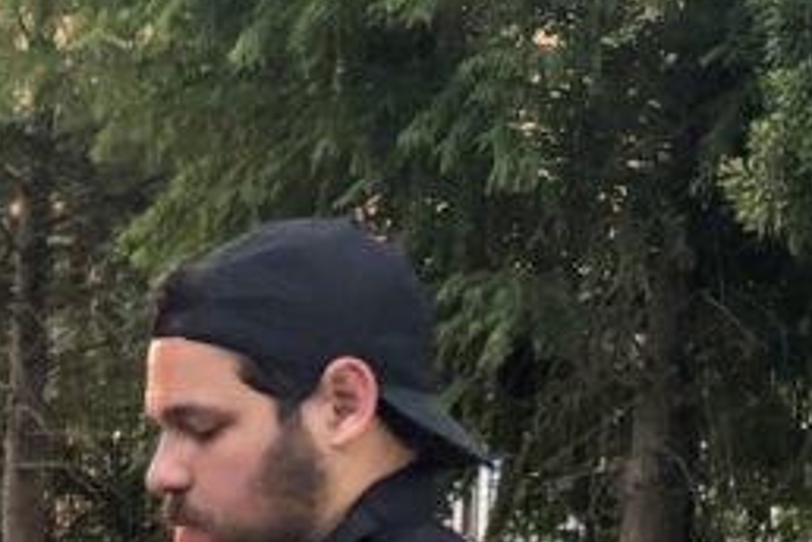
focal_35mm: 116
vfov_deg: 10.9
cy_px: 1043
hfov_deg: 16.0
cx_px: -444
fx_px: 2616
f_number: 1.78
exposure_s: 1/30
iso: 1000
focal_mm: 6.76
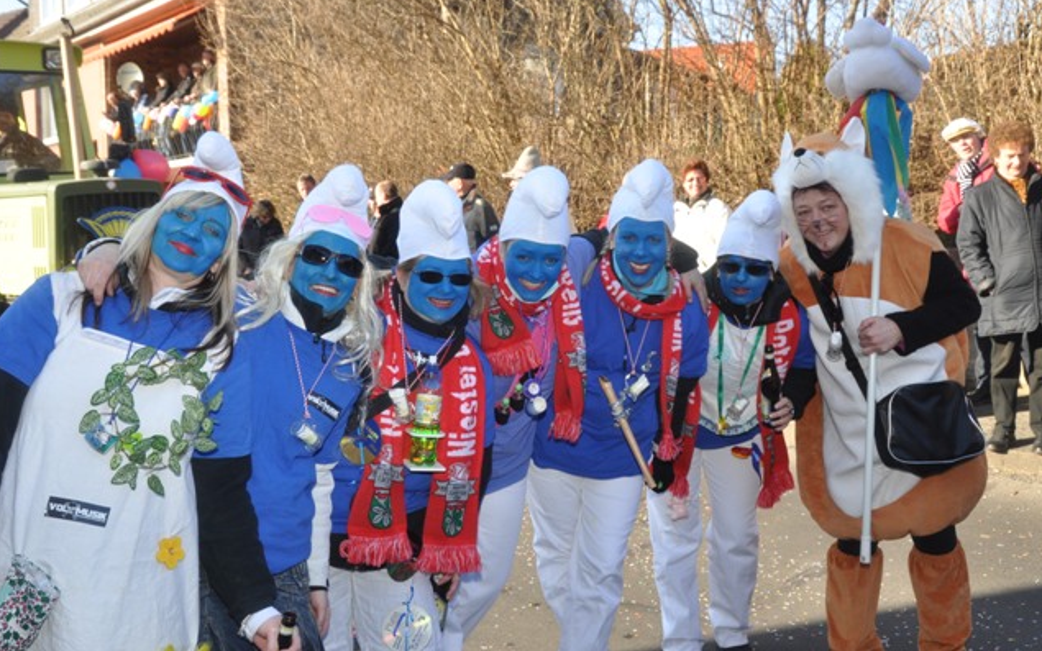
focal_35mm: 40
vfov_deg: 32.0
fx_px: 1136
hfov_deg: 49.3
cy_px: 304
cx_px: 519
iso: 400
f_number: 9
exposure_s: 1/200
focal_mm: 26
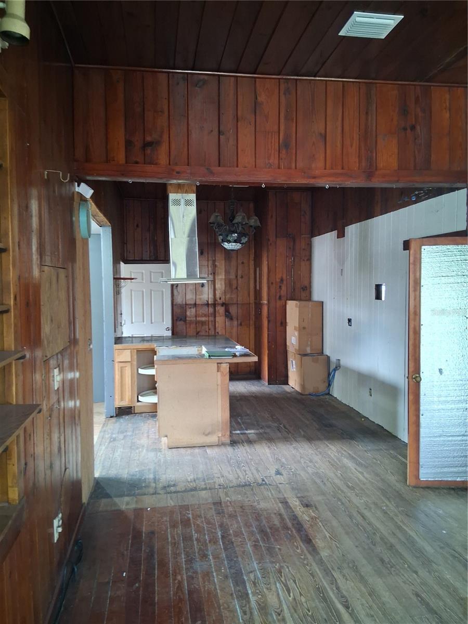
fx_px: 469
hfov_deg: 53.1
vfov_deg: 67.3
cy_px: 312
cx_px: 234
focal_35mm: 26
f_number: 1.8
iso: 500
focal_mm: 3.98
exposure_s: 1/40
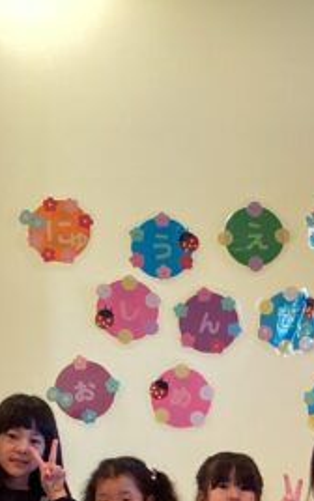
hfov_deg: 13.7
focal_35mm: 94
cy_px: 537
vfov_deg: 21.1
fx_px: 1284
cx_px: 325
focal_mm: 3.3
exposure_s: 1/60
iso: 100
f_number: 2.4
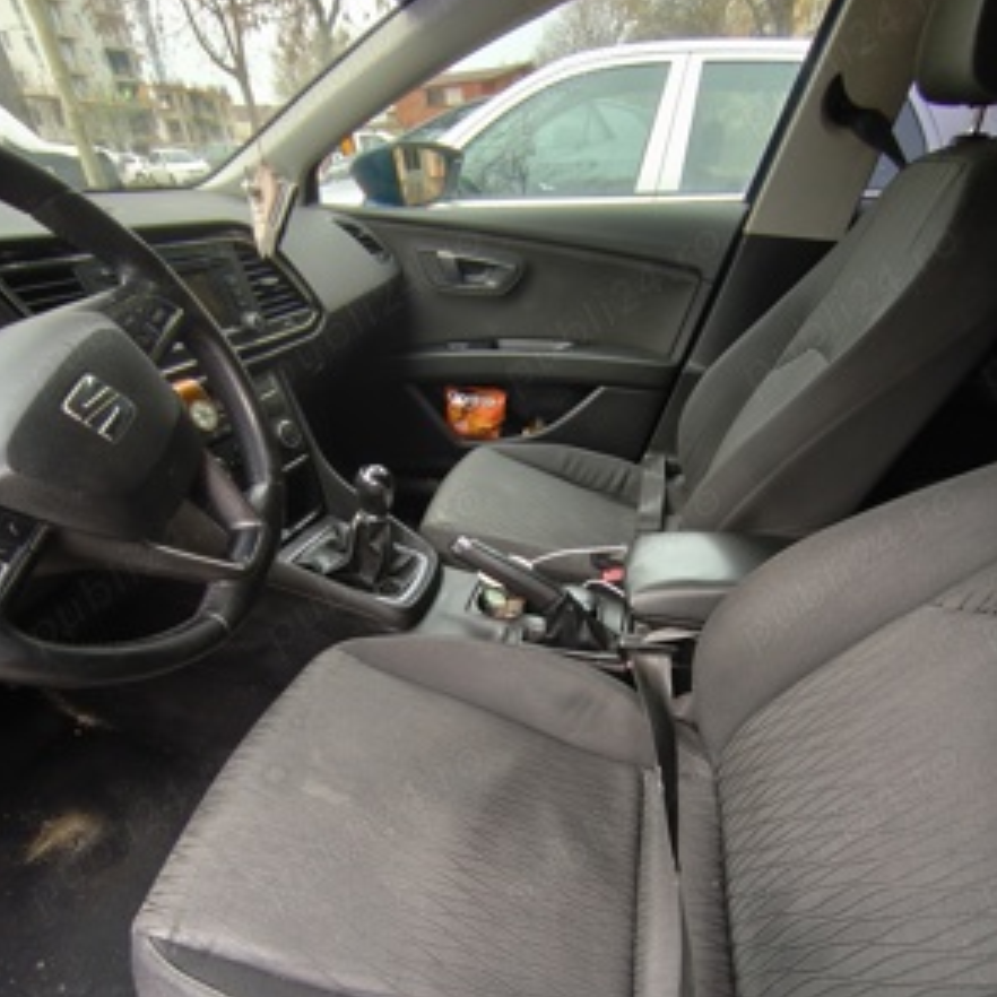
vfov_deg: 79.3
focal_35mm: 18
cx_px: 492
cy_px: 622
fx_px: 587
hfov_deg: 80.7
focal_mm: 1.65
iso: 100
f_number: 2.2
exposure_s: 1/60
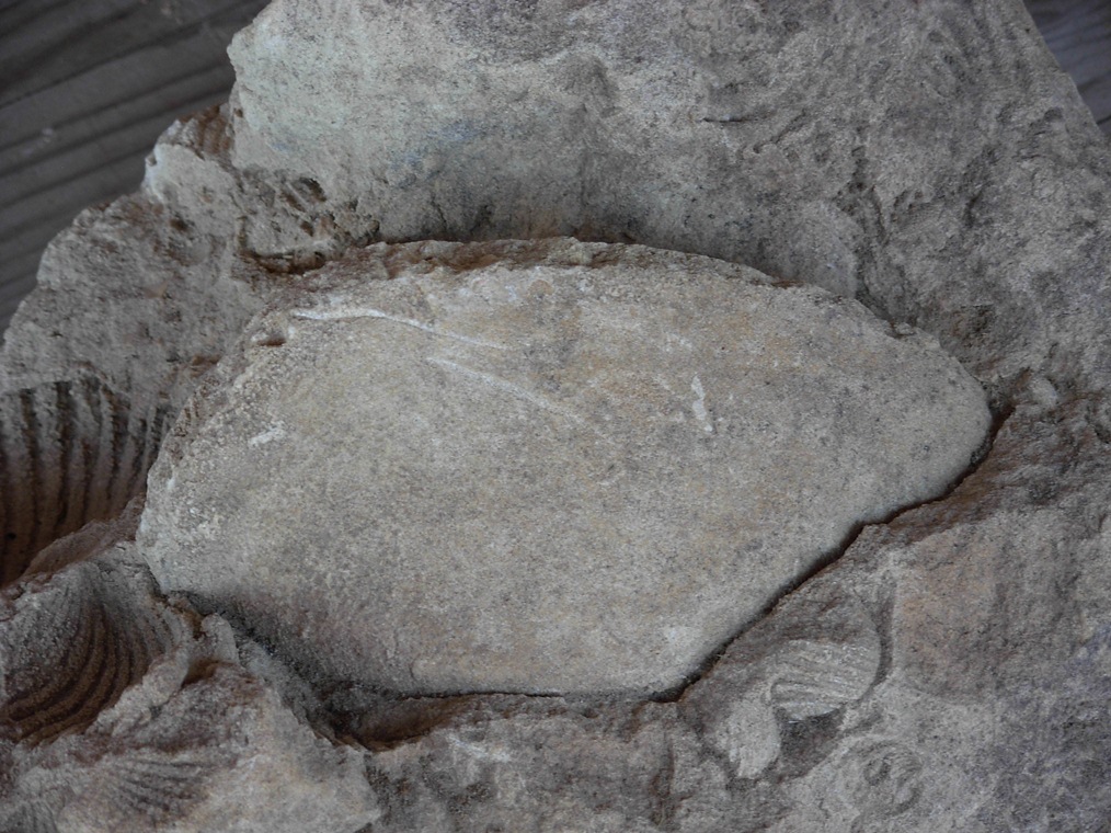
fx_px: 3594
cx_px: 556
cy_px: 416
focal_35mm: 112
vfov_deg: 13.2
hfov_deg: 17.6
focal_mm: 18.6
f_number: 4.2
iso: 79
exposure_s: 1/50.7
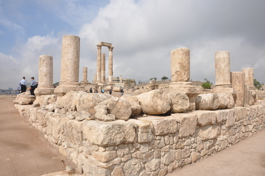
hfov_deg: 67.5
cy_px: 88
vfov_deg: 47.8
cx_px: 132
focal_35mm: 27
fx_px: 198
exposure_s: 1/500
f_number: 11
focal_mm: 18
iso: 200
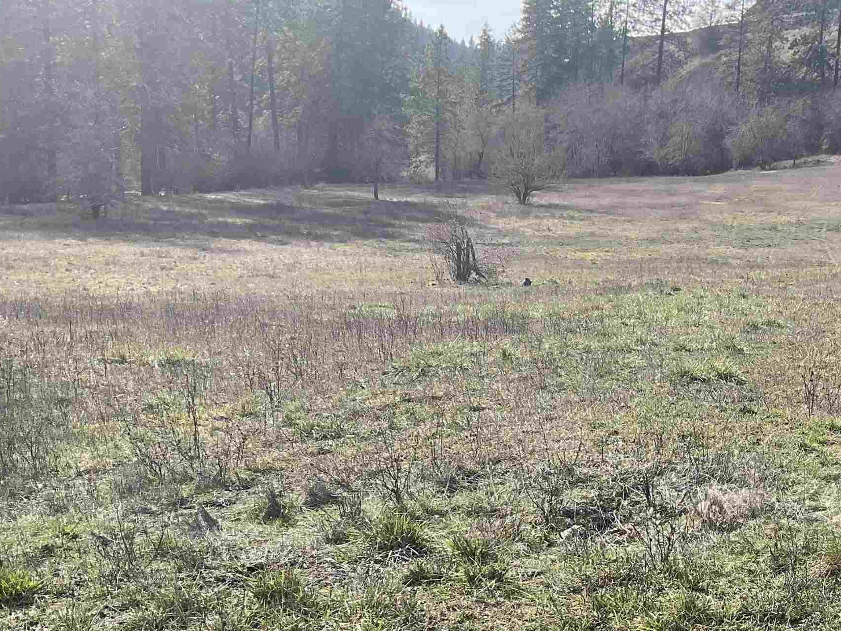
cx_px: 685
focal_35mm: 52
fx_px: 1263
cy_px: 515
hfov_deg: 35.5
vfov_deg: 27.4
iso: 16
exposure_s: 1/781
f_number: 1.8
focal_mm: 3
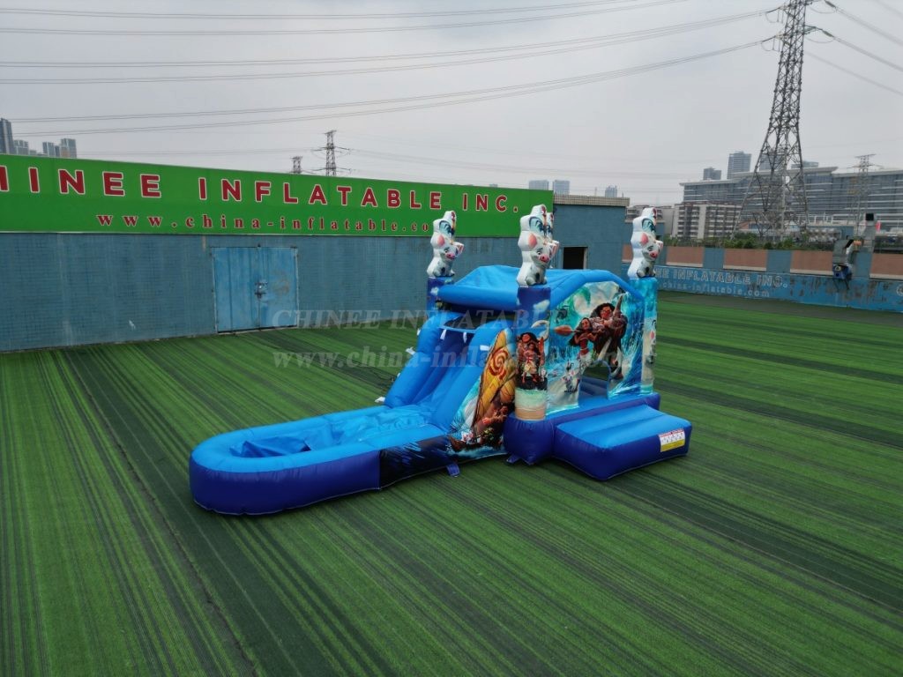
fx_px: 626
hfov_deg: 71.6
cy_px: 338
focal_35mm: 24
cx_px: 452
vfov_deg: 56.8
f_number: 1.7
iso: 120
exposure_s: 1/2000
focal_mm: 6.72
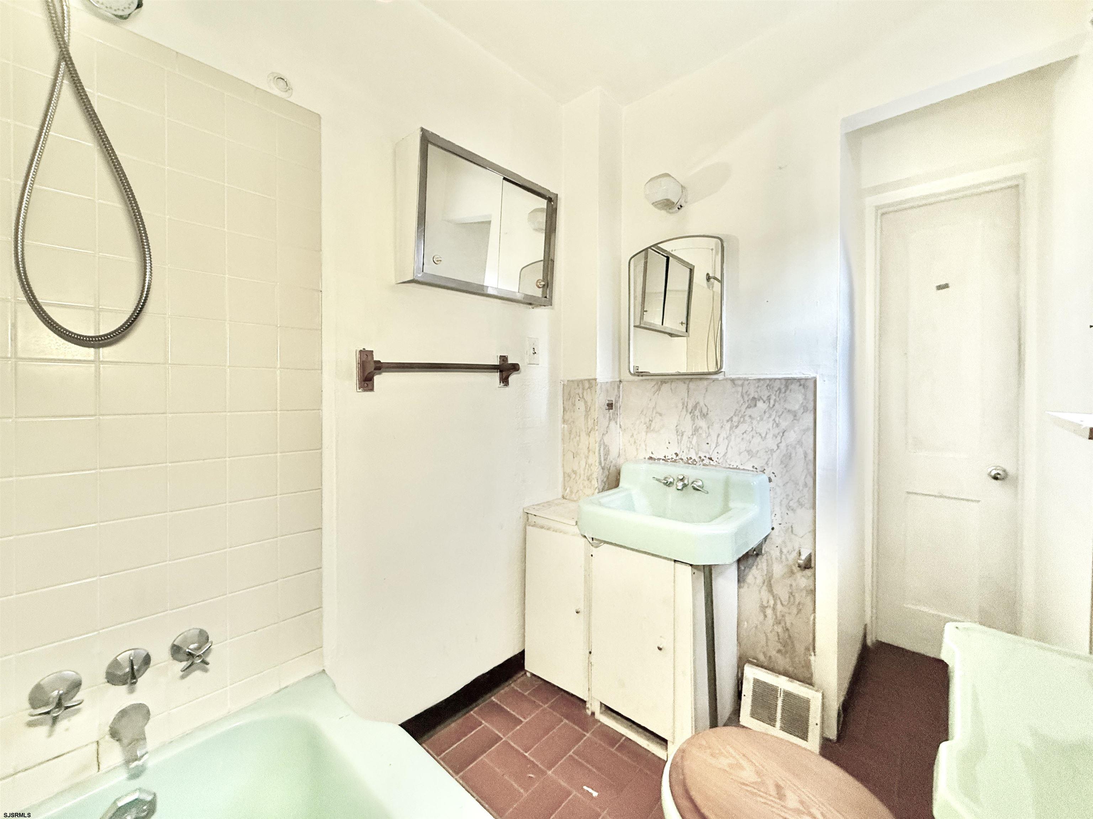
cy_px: 410
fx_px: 442
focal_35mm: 14
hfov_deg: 102.1
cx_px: 546
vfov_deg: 85.7
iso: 400
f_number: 2.2
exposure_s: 1/60
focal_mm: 2.22
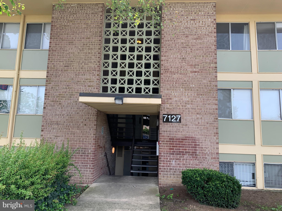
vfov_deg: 53.1
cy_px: 106
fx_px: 212
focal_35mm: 26
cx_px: 141
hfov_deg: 67.3
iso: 25
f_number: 1.8
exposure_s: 1/230
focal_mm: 4.25
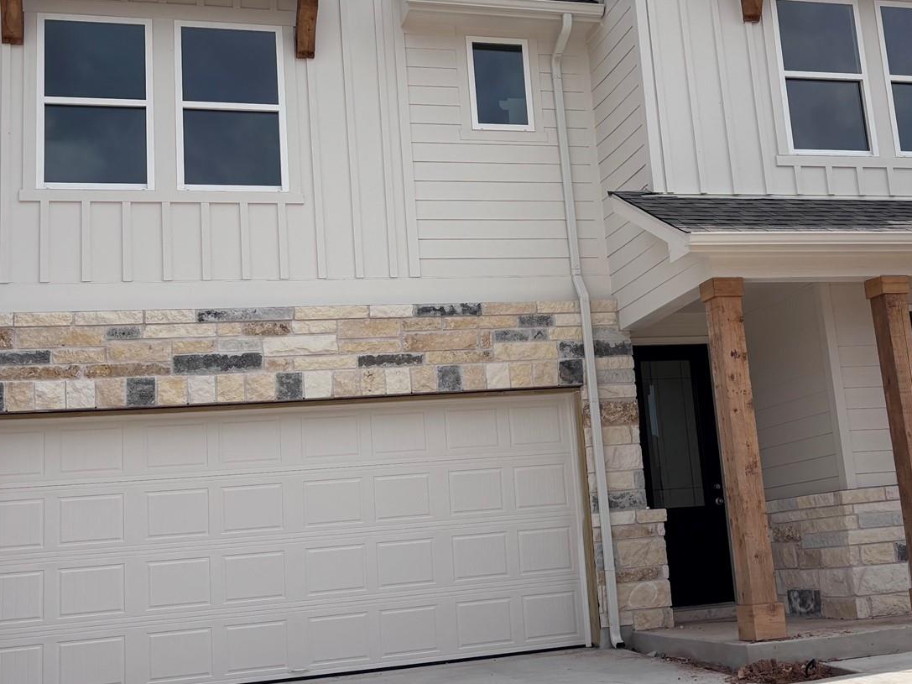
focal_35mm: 49
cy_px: 254
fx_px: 1291
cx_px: 571
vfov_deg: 29.5
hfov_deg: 38.7
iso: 50
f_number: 1.6
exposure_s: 1/7194
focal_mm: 5.96
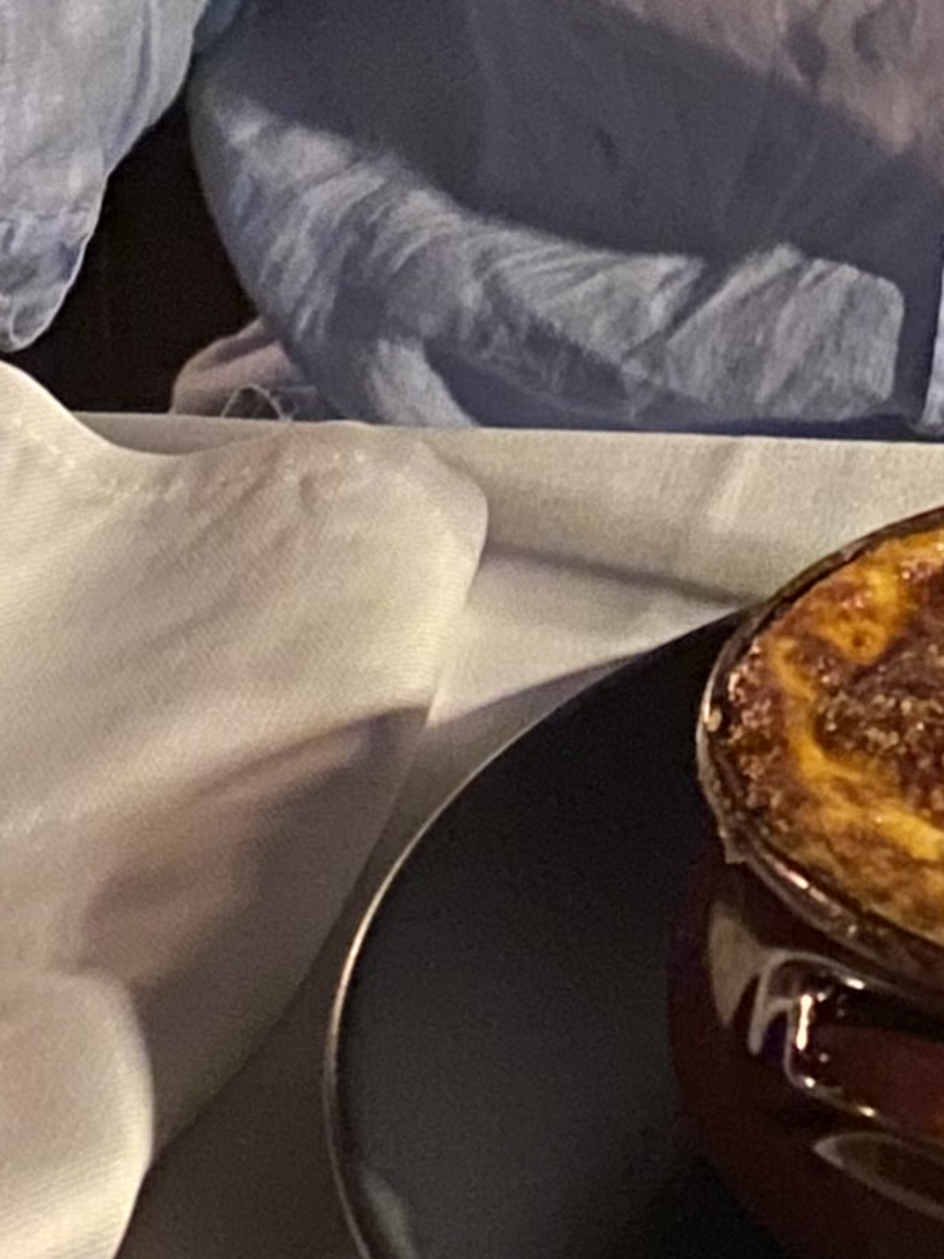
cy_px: -1122
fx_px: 4946
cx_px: 1223
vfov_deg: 12.9
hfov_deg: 10.7
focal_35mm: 136
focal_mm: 4.25
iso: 1000
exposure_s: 1/25
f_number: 1.8
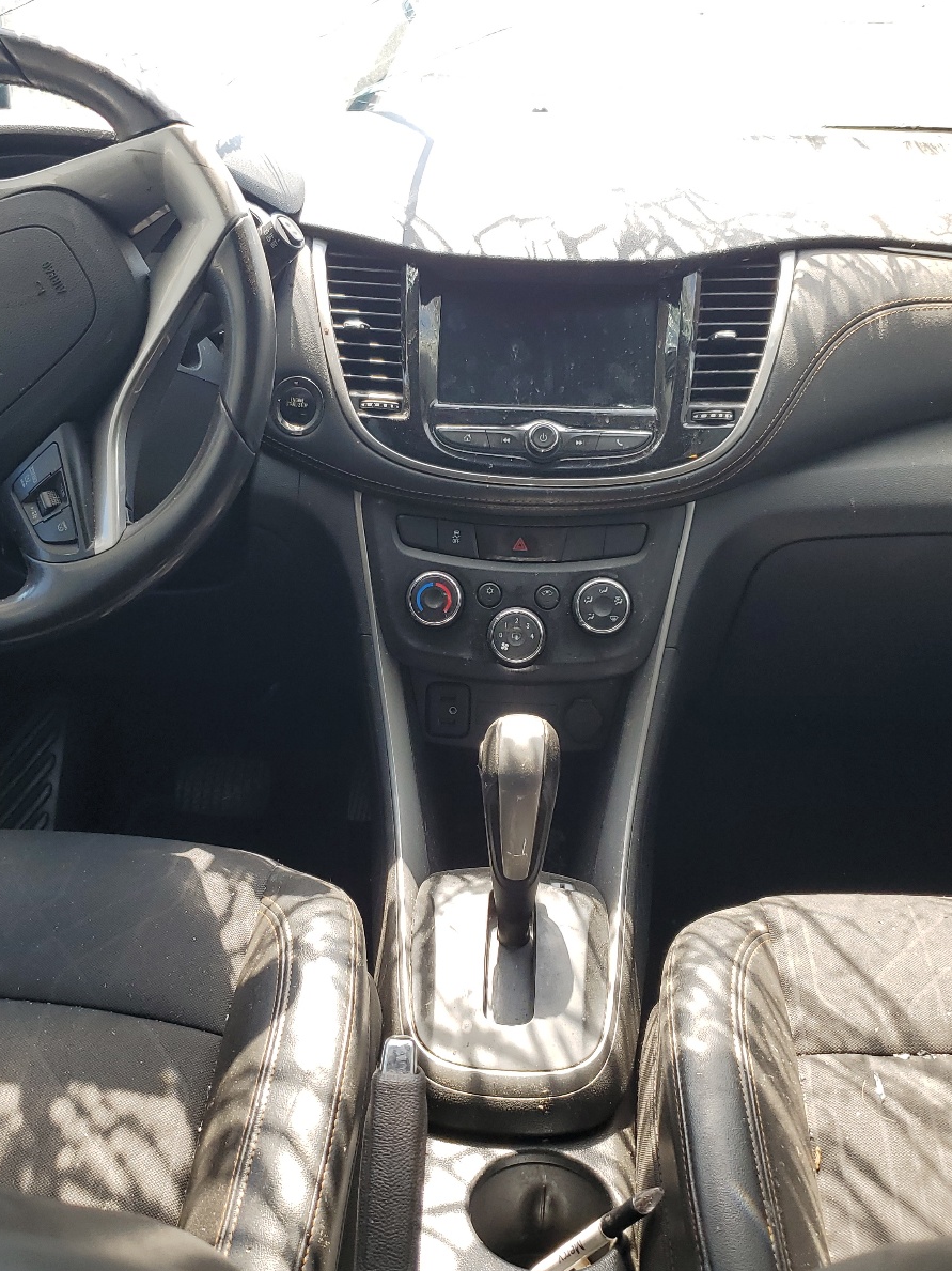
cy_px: 632
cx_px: 452
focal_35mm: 35
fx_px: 1284
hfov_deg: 40.7
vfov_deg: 52.6
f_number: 1.5
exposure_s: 1/312
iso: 50
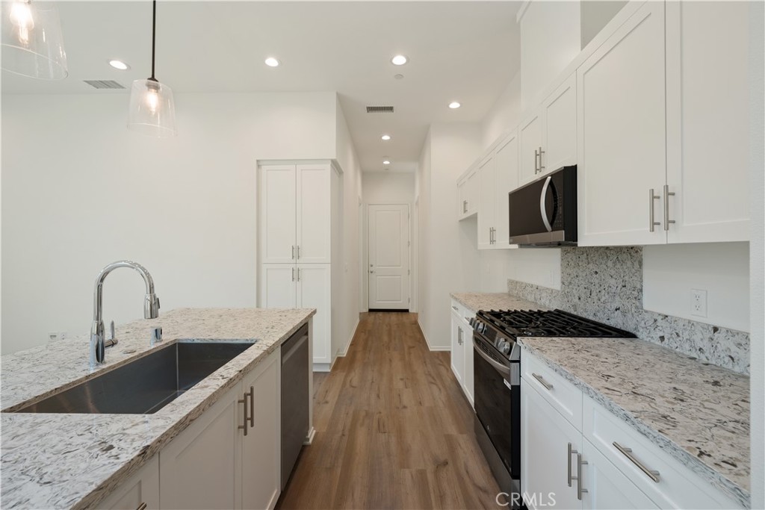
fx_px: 319
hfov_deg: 100.4
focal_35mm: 15
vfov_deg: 77.3
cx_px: 382
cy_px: 255
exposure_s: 1/20
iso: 800
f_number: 8
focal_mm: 15
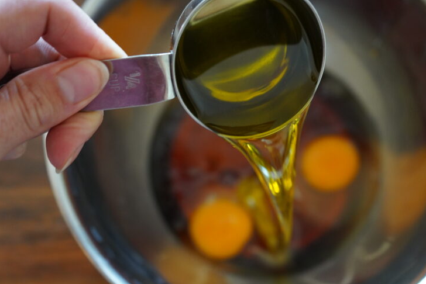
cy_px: 172
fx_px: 533
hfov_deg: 43.6
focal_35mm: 45
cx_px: 222
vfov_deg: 29.8
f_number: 4
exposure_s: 1/60
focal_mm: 32
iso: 3200
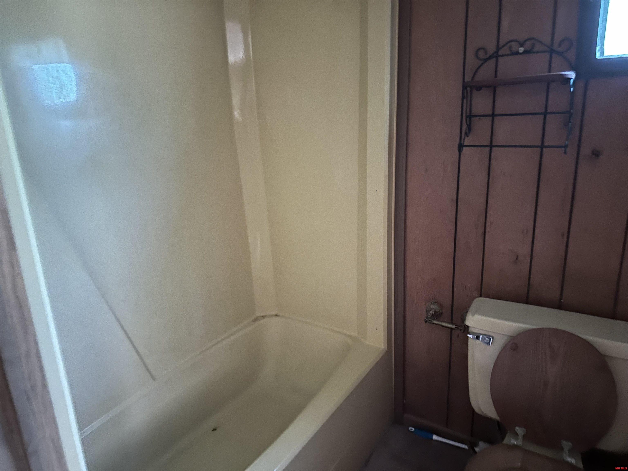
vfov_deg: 56.8
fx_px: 435
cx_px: 314
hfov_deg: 71.6
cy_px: 236
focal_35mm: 24
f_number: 1.78
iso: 1250
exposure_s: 1/12
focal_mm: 6.86
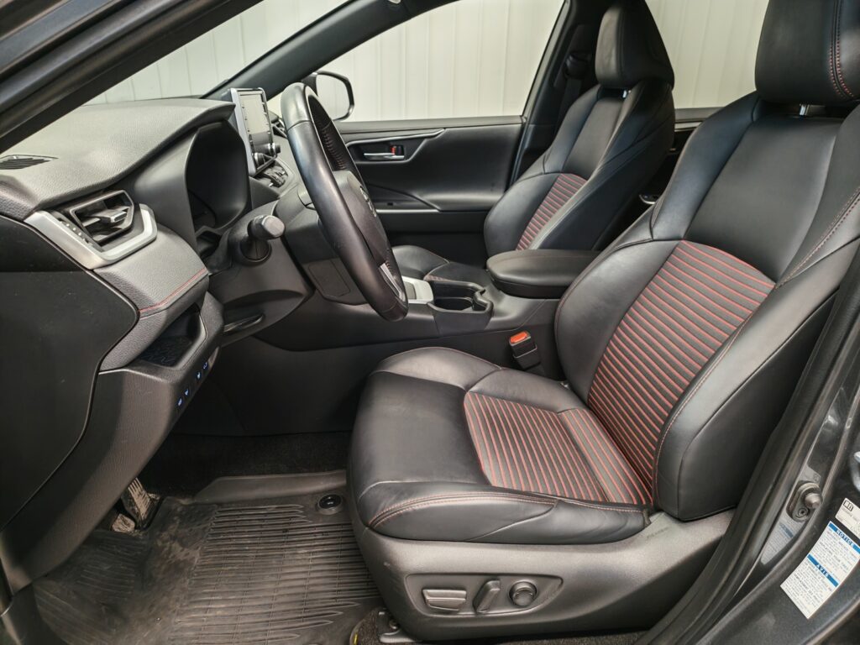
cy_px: 322
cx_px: 430
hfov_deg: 73.9
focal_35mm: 23
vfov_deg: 58.9
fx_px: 571
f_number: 1.6
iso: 250
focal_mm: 5.4
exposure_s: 1/50
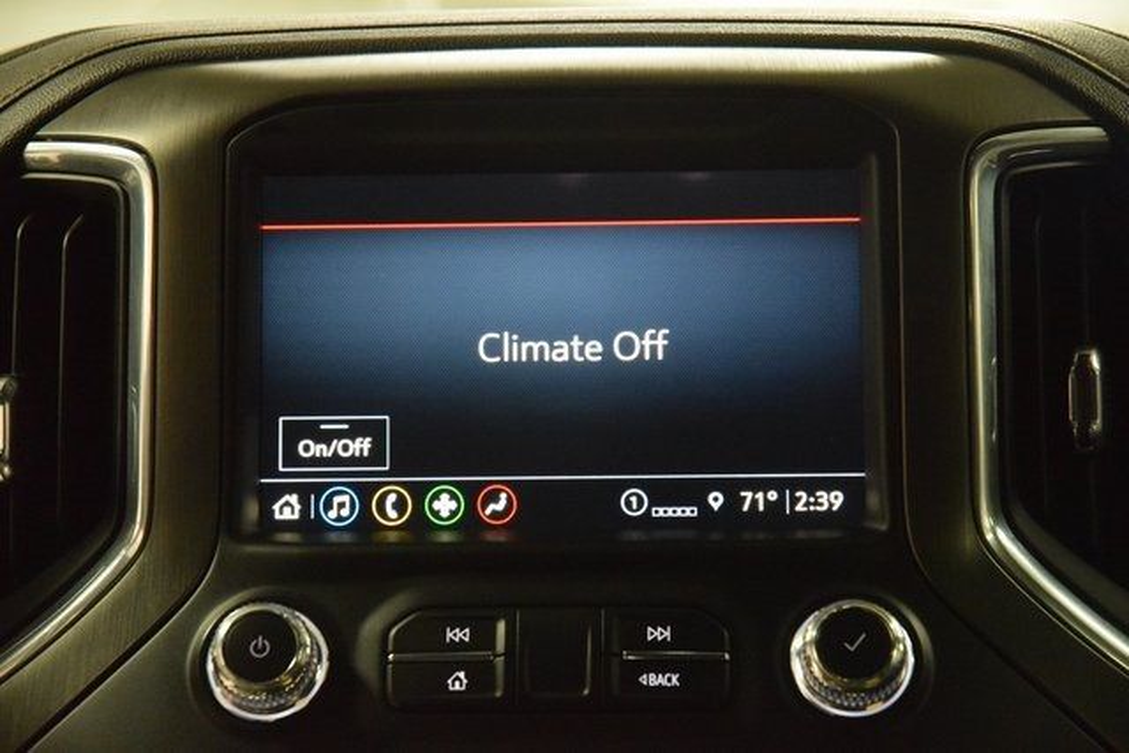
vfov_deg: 13.0
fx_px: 3293
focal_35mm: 105
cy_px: 376
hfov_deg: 19.5
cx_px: 564
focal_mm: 70
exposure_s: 1/80
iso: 6400
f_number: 4.5
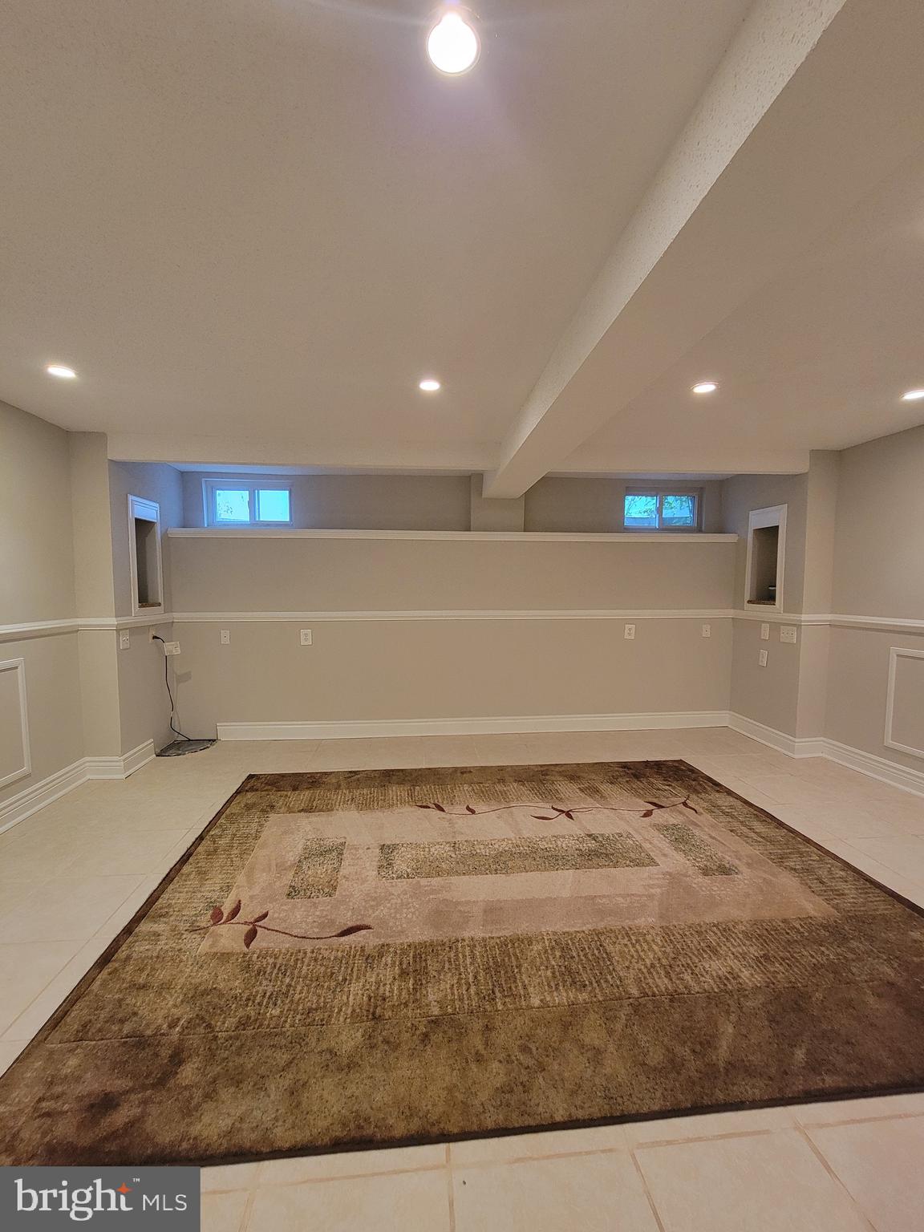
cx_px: 462
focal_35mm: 13
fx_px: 463
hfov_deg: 89.9
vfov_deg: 106.2
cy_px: 616
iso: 400
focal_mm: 2.2
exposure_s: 1/30
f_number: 2.2
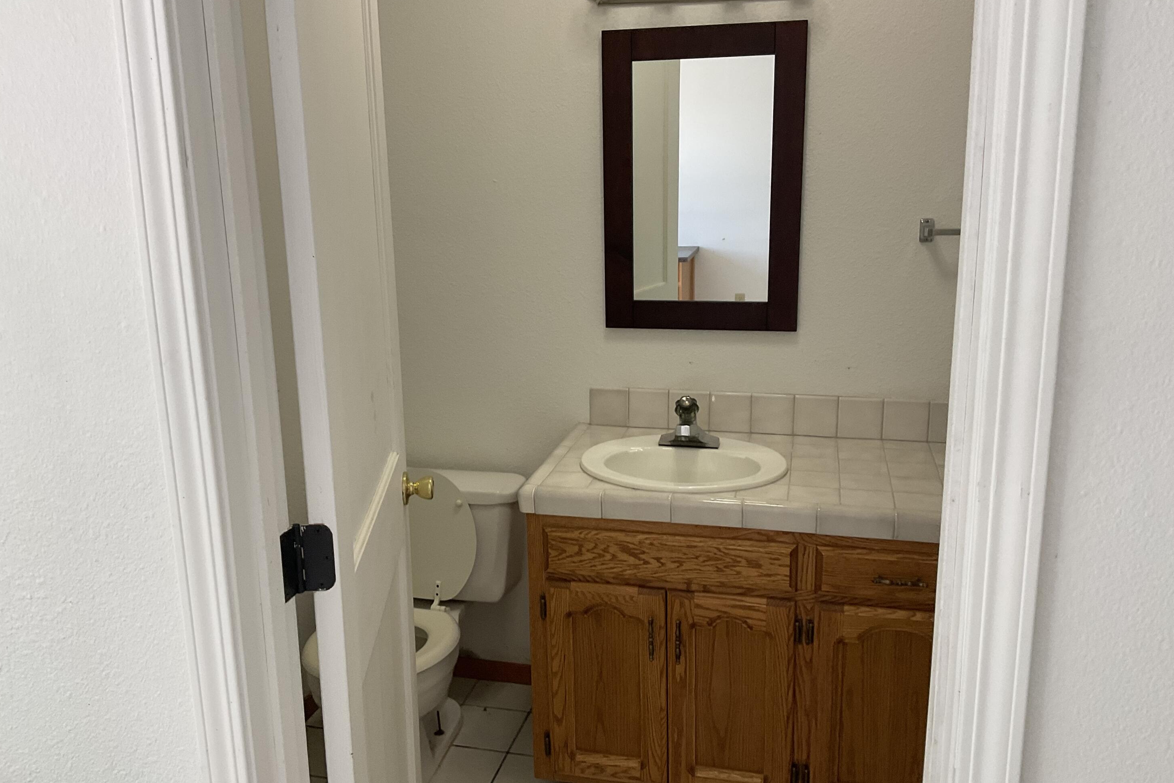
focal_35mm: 31
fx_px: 1011
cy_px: 383
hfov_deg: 60.3
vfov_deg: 42.3
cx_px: 579
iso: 64
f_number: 1.8
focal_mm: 3
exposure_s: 1/60
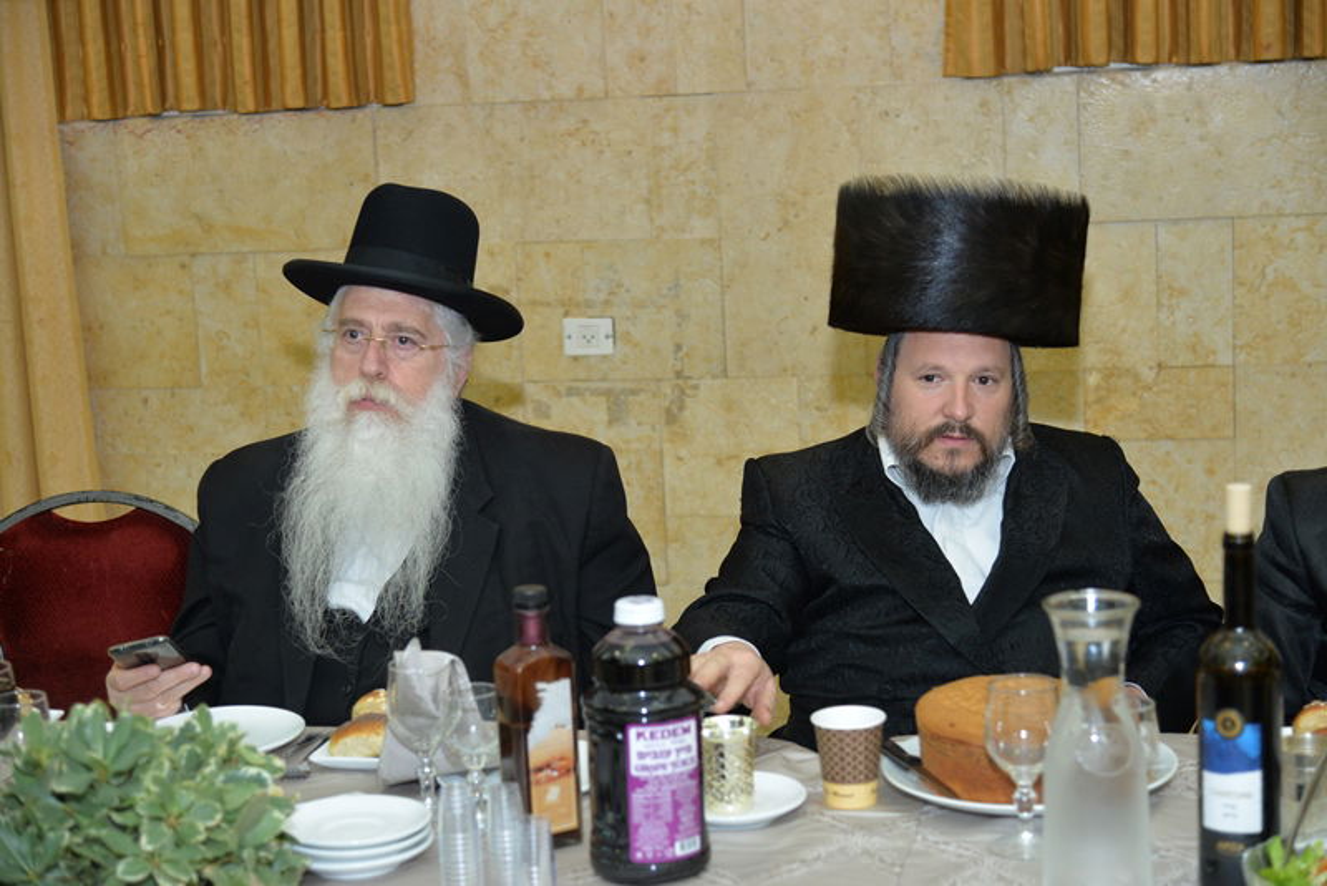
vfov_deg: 23.4
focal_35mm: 58
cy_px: 443
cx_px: 664
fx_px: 2139
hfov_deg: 34.5
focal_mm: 58
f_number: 4
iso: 1000
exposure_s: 1/160
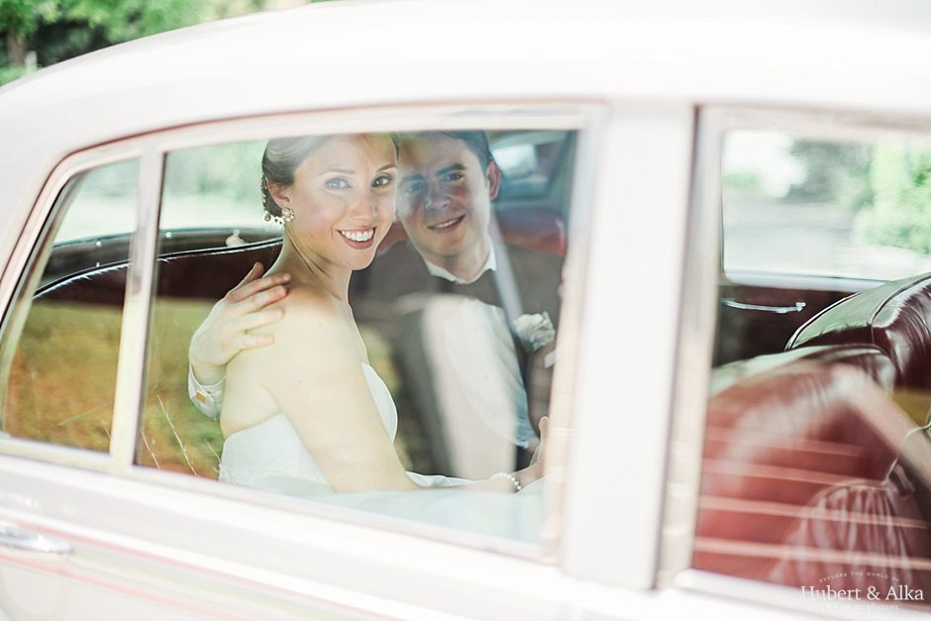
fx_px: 1293
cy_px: 310
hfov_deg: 39.6
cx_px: 466
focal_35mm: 50
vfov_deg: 27.0
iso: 160
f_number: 1.4
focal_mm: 50
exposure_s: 1/2000
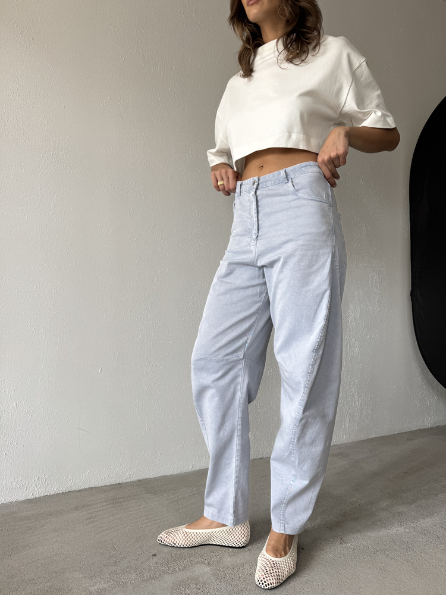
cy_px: 298
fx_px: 412
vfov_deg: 71.6
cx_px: 223
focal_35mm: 24
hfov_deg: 56.8
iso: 64
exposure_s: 1/203
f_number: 1.78
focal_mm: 6.76
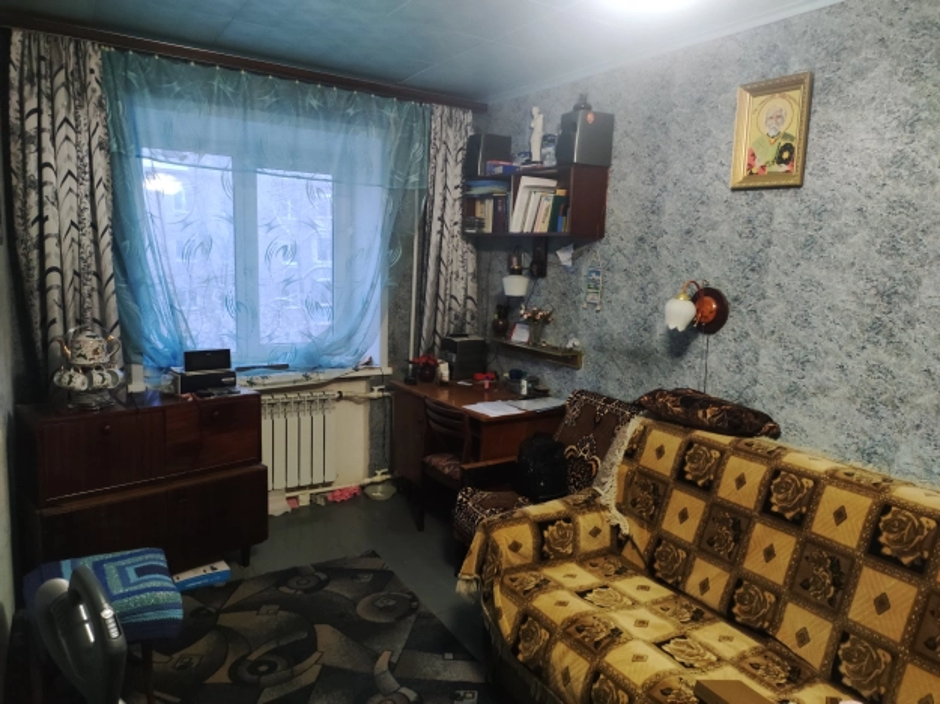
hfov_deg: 91.1
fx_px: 461
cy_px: 352
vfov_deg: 74.7
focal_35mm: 17
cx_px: 470
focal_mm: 4.74
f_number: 1.79
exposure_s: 1/33
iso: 2044
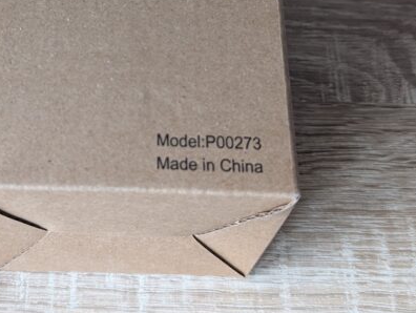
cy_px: 20
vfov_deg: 23.0
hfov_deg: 30.7
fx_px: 746
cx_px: 112
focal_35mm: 62
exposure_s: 1/54
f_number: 1.68
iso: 596
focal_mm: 6.9
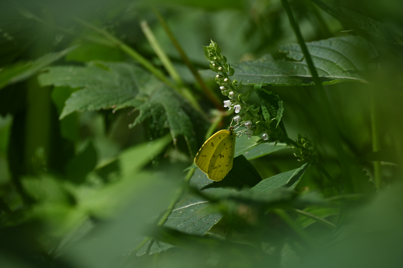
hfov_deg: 7.2
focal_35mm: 285
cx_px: 202
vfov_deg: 4.8
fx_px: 3190
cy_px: 134
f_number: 5.6
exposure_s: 1/800
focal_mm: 190
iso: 100
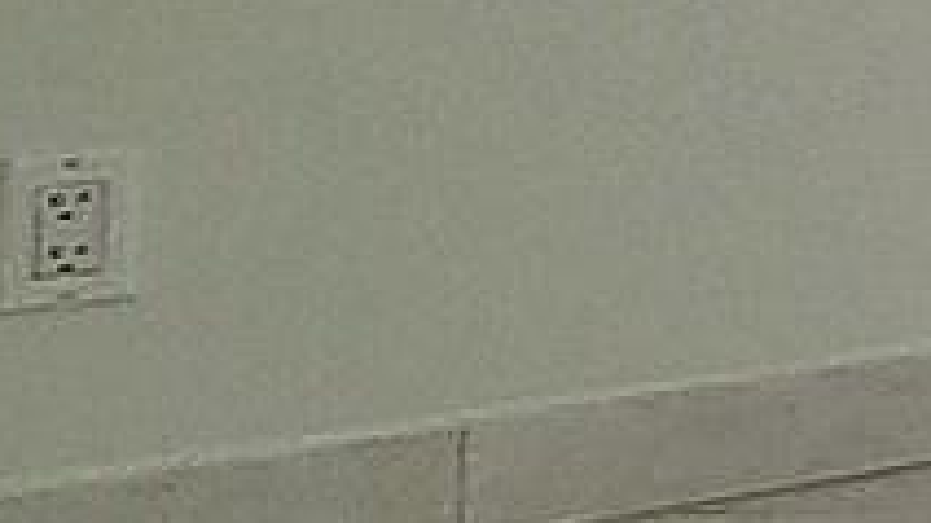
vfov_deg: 10.5
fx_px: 2640
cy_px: -486
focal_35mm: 107
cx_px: 3392
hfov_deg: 9.1
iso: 80
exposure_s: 1/120
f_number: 2.2
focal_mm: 2.2
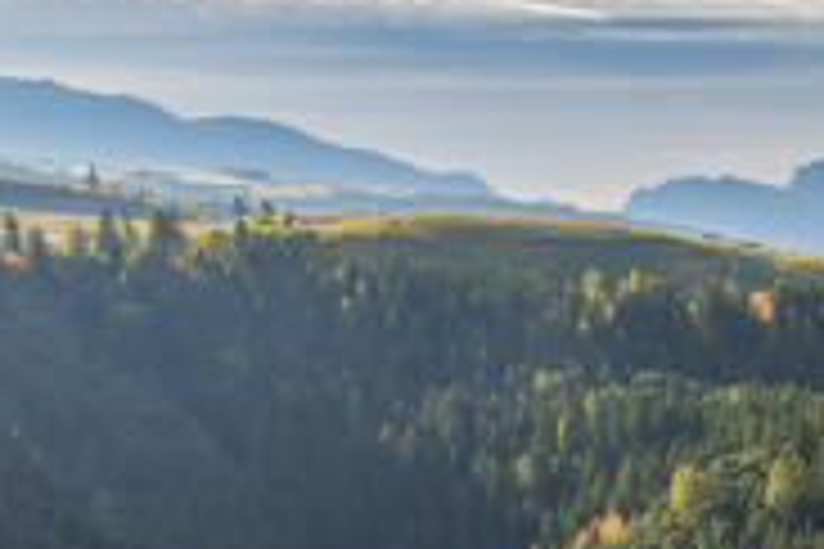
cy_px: 652
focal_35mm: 85
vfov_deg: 15.5
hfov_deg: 20.3
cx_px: 1259
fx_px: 1945
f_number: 16
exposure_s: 1/10
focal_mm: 26
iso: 64
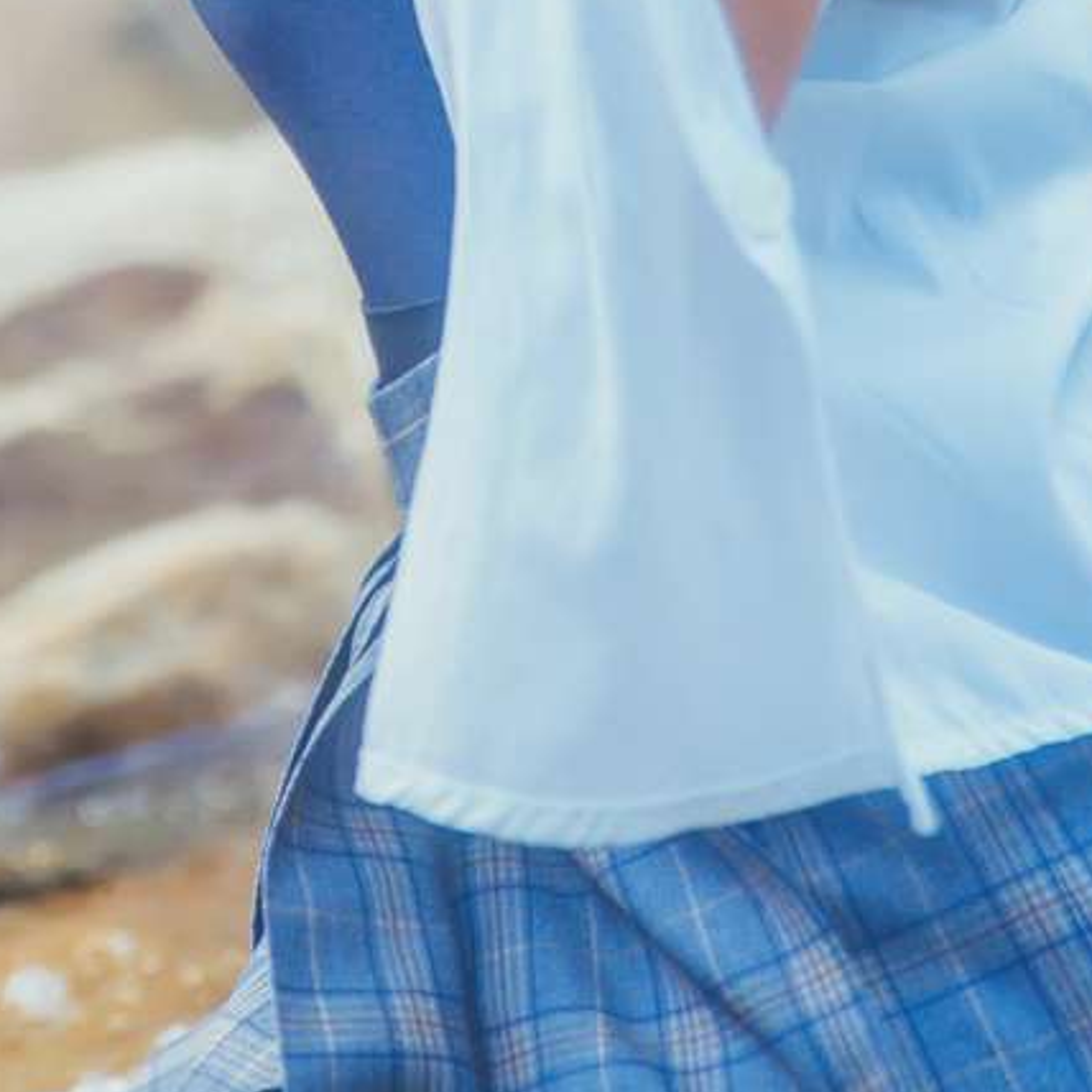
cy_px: -675
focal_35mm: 250
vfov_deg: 6.9
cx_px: 413
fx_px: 8923
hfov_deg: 7.0
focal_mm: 70
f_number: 2.8
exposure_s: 1/200
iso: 800
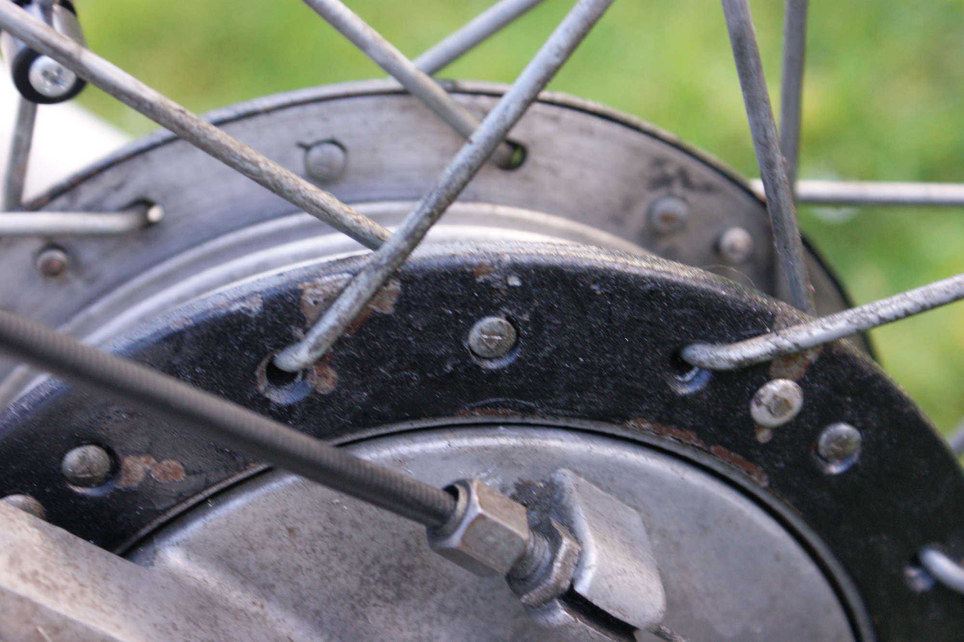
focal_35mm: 90
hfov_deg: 22.6
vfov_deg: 15.2
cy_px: 321
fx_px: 2409
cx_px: 482
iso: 400
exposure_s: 1/50
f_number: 5.6
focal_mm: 60
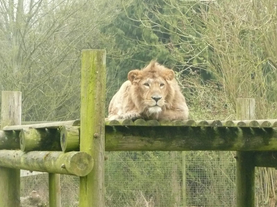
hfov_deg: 15.8
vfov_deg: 11.9
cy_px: 104
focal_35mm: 125
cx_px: 138
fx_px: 1000
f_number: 4.7
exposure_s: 1/50
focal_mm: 13.7
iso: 400
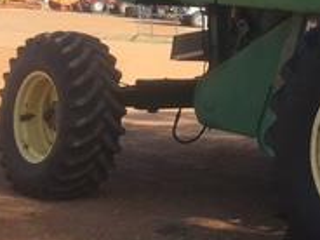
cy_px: -39
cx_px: 504
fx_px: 961
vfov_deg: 13.9
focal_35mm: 104
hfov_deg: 16.8
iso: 32
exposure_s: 1/964
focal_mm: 4.15
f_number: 2.2
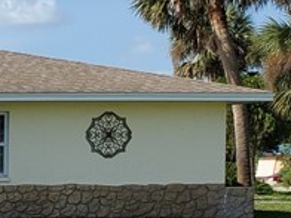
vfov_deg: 10.8
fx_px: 1143
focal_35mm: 136
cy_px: 246
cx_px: -211
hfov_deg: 13.3
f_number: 2.4
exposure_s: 1/1657
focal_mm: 4.3
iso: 50
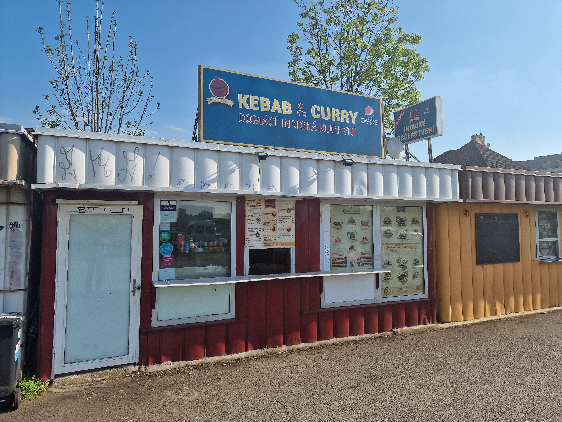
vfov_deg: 58.9
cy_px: 211
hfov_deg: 73.9
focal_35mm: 23
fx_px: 373
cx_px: 281
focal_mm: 6.4
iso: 50
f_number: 1.8
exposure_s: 1/1080
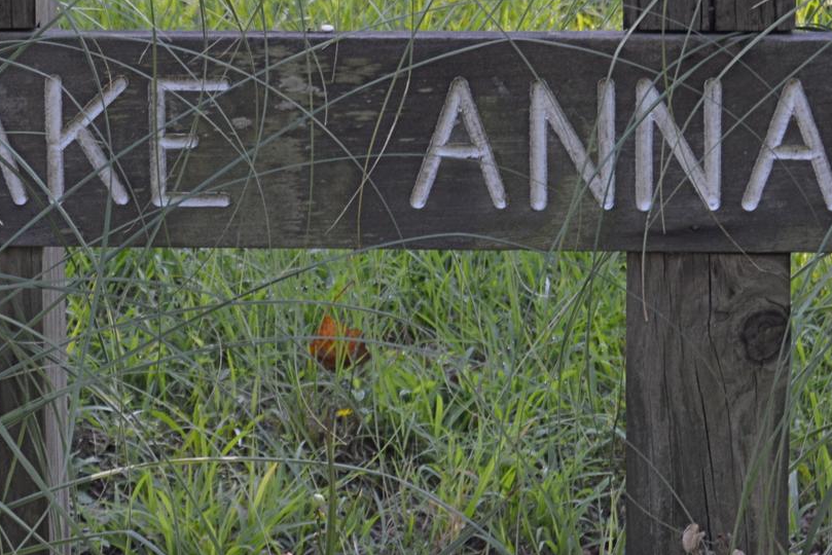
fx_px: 4207
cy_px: -10
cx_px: 281
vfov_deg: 7.5
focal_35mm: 182
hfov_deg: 11.3
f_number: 5.6
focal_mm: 48
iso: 220
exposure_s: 1/125
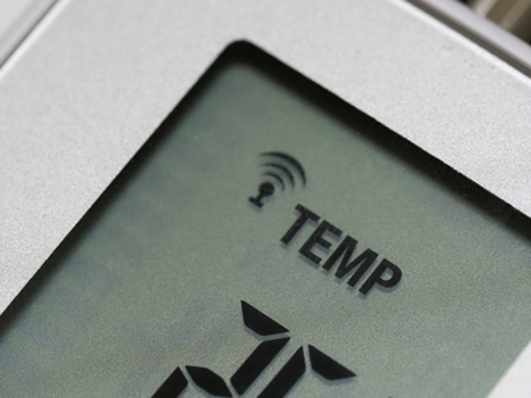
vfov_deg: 12.3
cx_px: 266
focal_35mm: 120
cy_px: 199
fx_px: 1841
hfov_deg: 16.4
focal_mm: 60
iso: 3200
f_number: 4
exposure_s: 1/125
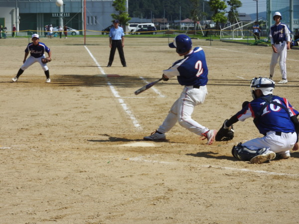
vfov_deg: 11.9
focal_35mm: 125
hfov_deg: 15.8
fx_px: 1080
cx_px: 150
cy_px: 112
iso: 100
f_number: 5
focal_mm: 22.4
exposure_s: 1/1000
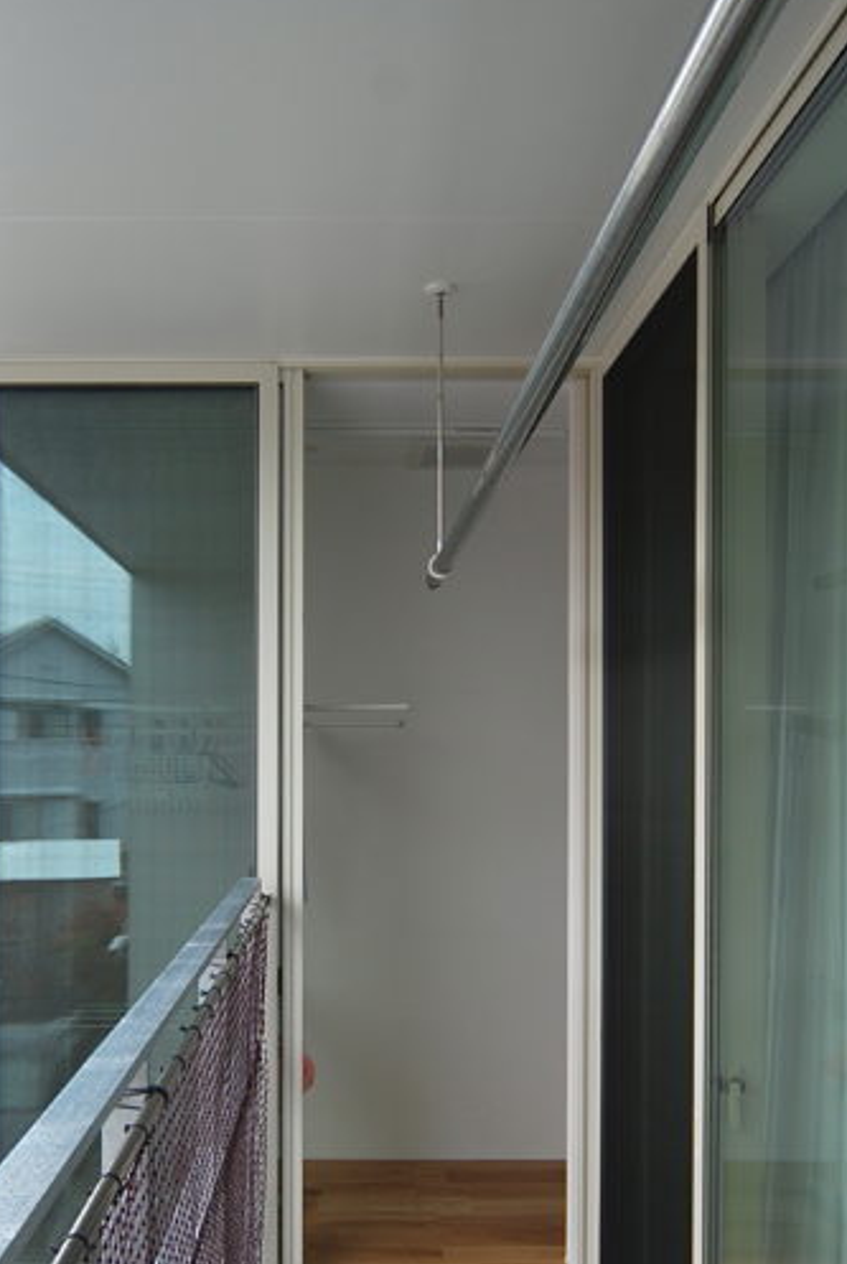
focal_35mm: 29
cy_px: 755
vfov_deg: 63.0
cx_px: 328
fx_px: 1020
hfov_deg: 44.8
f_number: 6.3
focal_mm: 12
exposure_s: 1/160
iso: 100
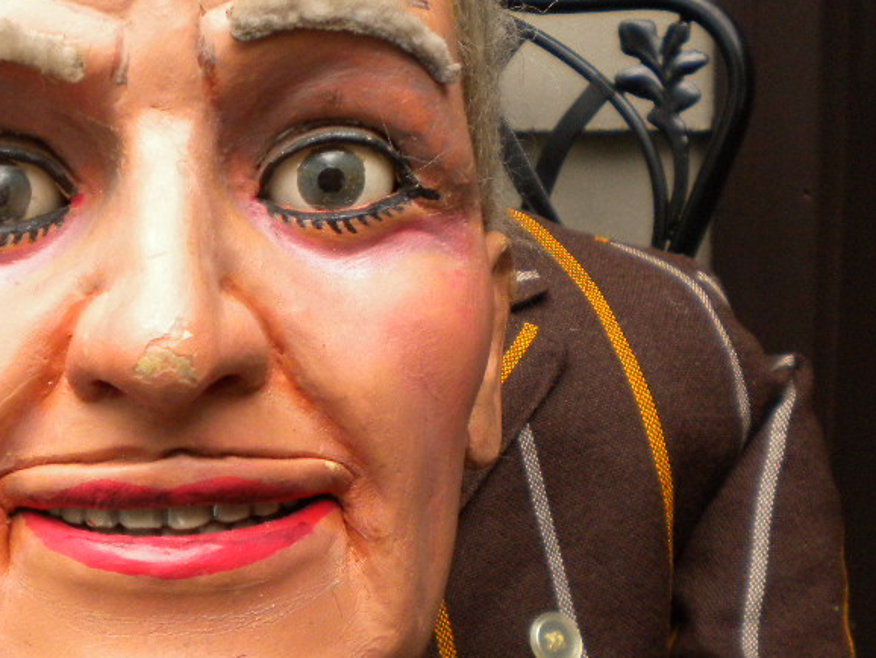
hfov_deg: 30.3
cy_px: 356
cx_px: 150
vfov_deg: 23.7
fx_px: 1570
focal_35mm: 62
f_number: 3.1
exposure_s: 1/428
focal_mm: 6.3
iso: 261
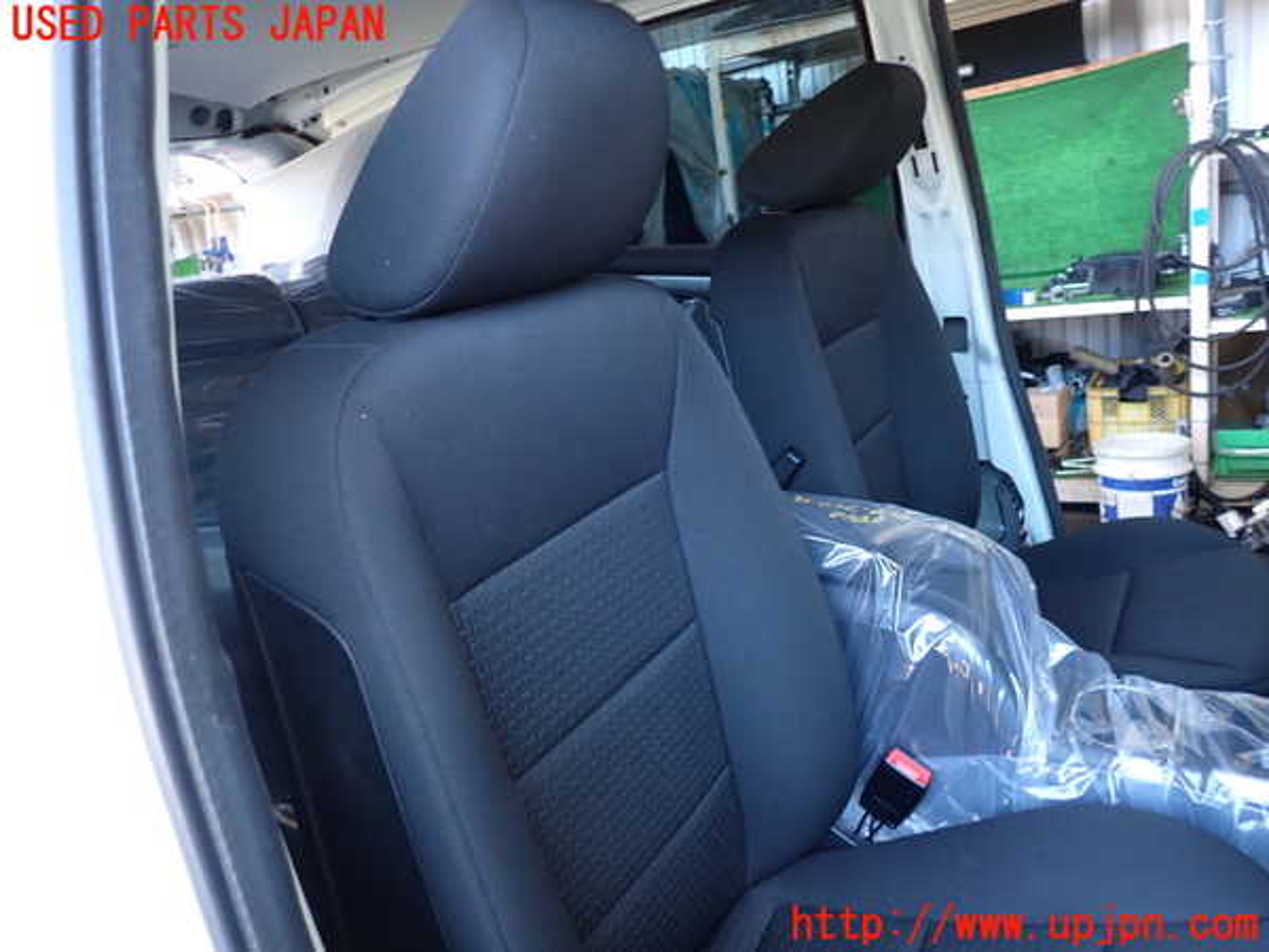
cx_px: 634
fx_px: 916
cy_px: 476
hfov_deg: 69.4
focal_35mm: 25
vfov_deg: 54.9
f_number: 2
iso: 200
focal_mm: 4.5
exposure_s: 1/50
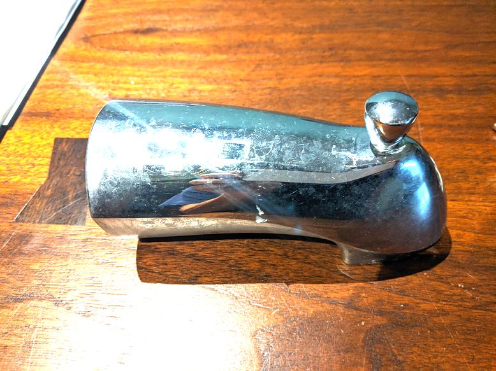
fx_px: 387
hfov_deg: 65.3
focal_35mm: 27
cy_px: 186
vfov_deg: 51.3
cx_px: 248
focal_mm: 4.44
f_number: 1.8
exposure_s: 1/24
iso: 148
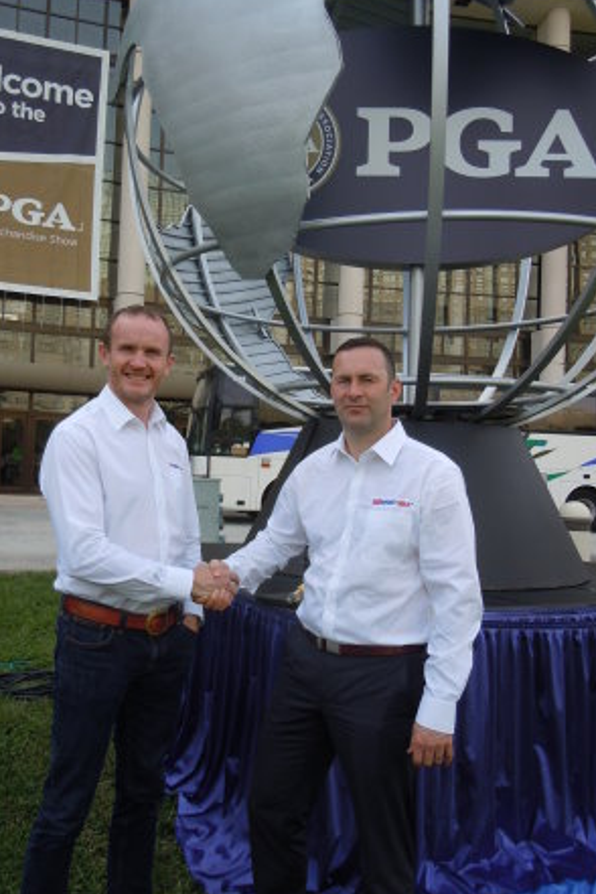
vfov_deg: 57.2
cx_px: 255
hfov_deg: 39.9
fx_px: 819
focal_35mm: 33
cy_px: 449
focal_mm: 5.4
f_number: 3.5
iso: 100
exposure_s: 1/400
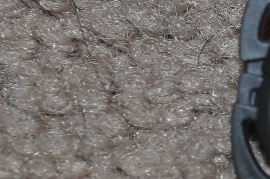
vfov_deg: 5.0
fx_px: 2067
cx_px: 429
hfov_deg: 7.3
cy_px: 91
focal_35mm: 276
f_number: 5.6
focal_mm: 32
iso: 200
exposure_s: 1/30
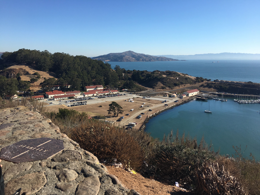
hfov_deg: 61.7
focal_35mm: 29
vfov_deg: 48.2
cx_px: 130
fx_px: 218
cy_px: 98
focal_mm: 4.15
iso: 25
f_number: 2.2
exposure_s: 1/1637
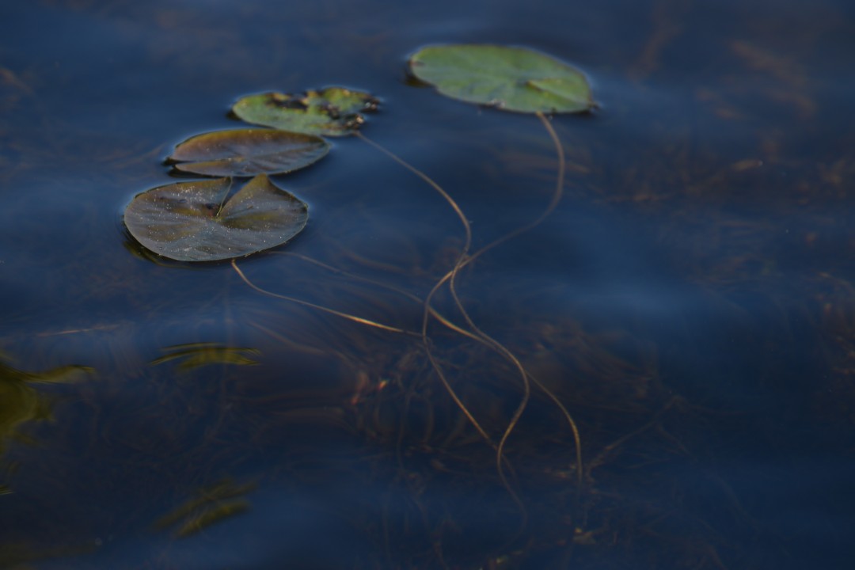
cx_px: 428
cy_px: 285
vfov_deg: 5.6
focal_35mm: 248
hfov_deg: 8.3
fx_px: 5878
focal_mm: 165
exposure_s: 1/160
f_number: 8
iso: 100
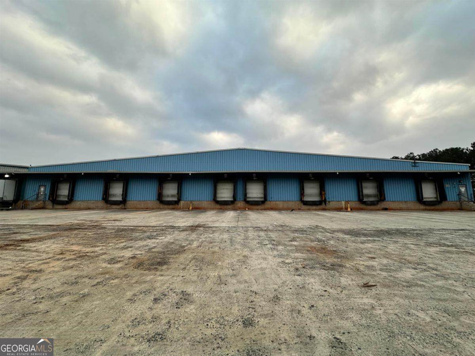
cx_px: 238
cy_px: 178
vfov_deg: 85.7
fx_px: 192
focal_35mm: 14
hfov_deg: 102.1
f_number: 2.2
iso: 40
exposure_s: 1/206
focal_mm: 2.22
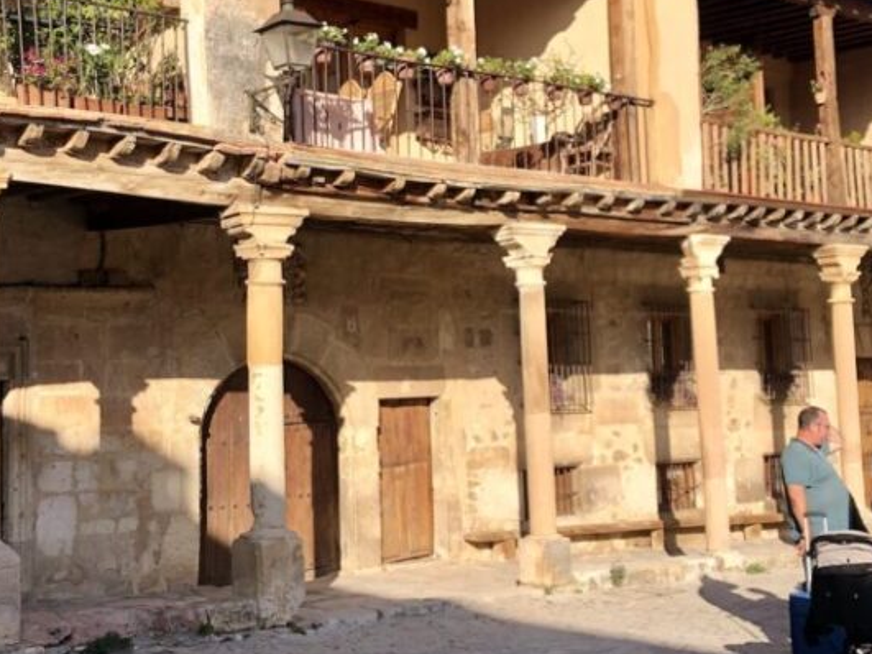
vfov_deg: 26.9
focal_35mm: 54
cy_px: 242
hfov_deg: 35.5
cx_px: 360
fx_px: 1360
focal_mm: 4
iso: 20
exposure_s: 1/1000
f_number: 1.8
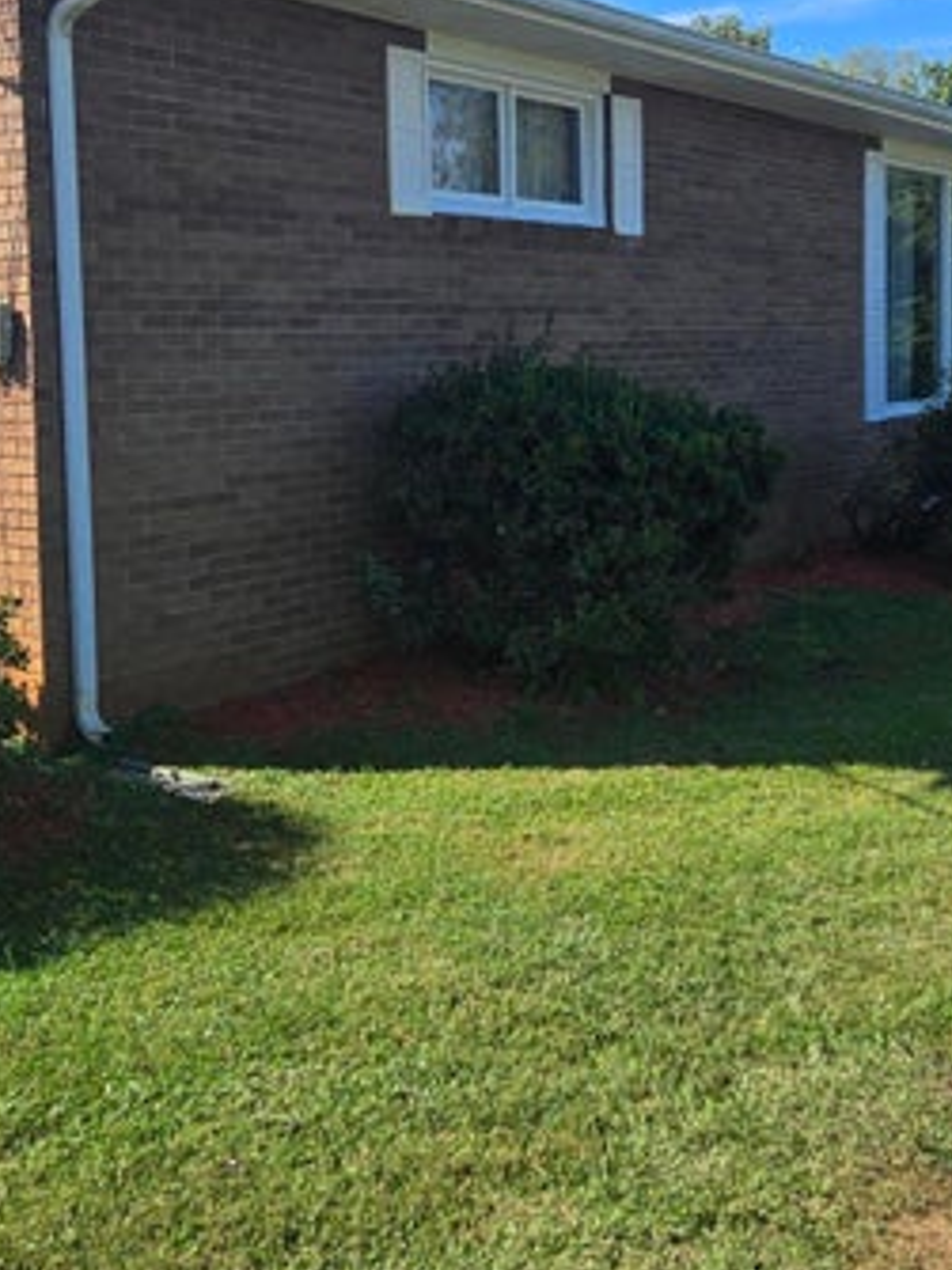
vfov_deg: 42.6
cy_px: 463
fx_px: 1614
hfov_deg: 32.9
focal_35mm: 44
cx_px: 463
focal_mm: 5.4
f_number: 1.8
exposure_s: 1/1151
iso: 25
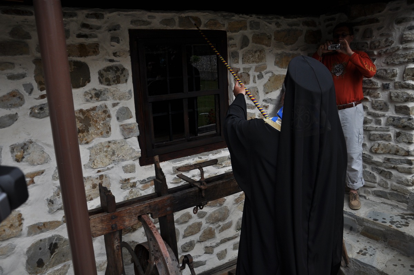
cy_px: 138
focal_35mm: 32
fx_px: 362
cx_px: 207
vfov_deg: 41.6
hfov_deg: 59.6
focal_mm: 21
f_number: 6.3
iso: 200
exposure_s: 1/200
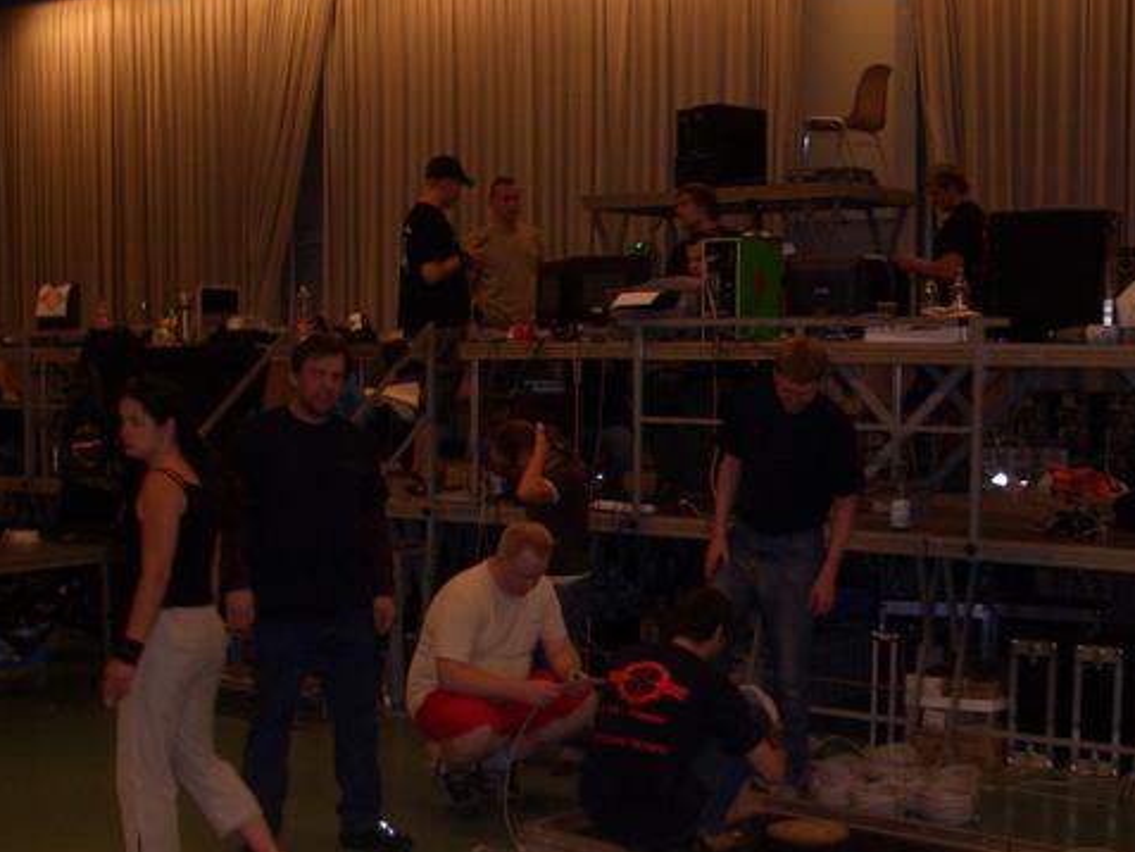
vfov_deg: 26.5
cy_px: 547
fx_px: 1804
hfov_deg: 34.9
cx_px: 564
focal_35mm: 55
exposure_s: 1/60
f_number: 2.8
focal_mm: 6.8
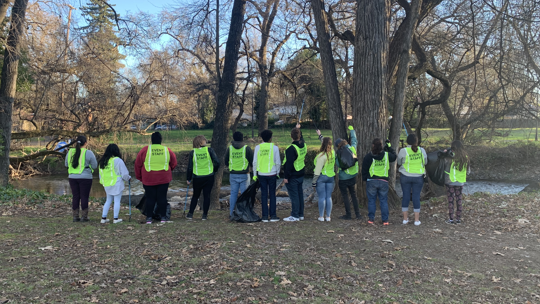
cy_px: 150
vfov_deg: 40.2
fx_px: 415
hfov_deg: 66.1
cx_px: 273
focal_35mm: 29
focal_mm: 4.25
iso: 25
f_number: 1.8
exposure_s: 1/122
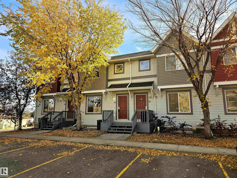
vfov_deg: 58.9
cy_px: 89
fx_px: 157
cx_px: 118
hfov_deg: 73.9
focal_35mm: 23
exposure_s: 1/425
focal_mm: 6.3
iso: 20
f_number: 1.7
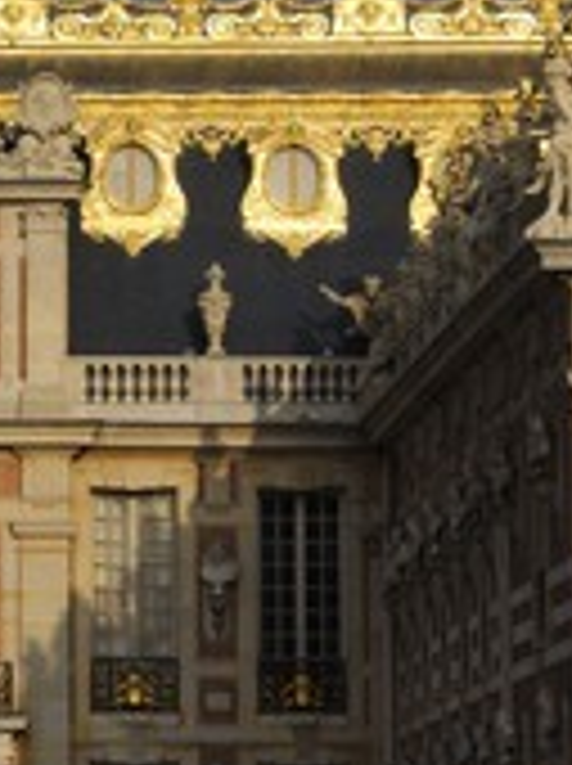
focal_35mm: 357
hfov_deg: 4.1
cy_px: 454
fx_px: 7885
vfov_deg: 5.6
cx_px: -306
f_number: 16
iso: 200
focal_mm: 150
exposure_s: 1/160
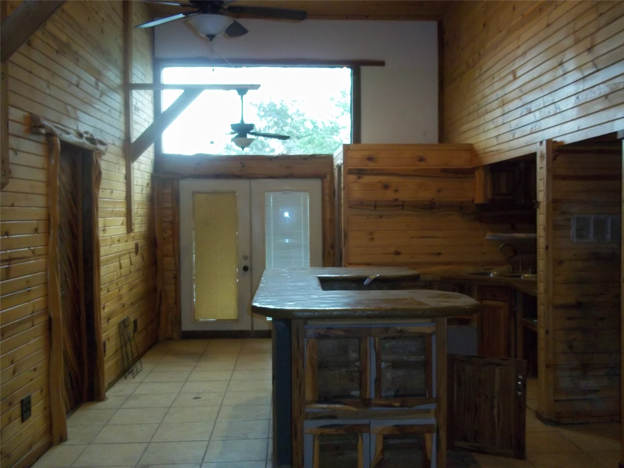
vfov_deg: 39.7
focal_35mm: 36
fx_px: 649
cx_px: 312
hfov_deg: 51.4
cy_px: 234
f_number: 3.1
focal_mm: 6.5
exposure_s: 1/30
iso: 320
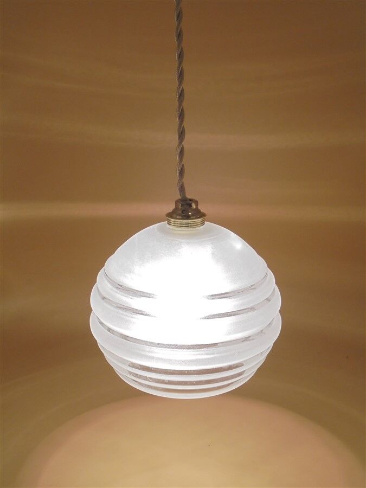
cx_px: 183
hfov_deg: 33.6
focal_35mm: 43
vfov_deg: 43.9
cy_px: 244
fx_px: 606
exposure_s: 1/30
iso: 200
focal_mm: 7.8
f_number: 4.5
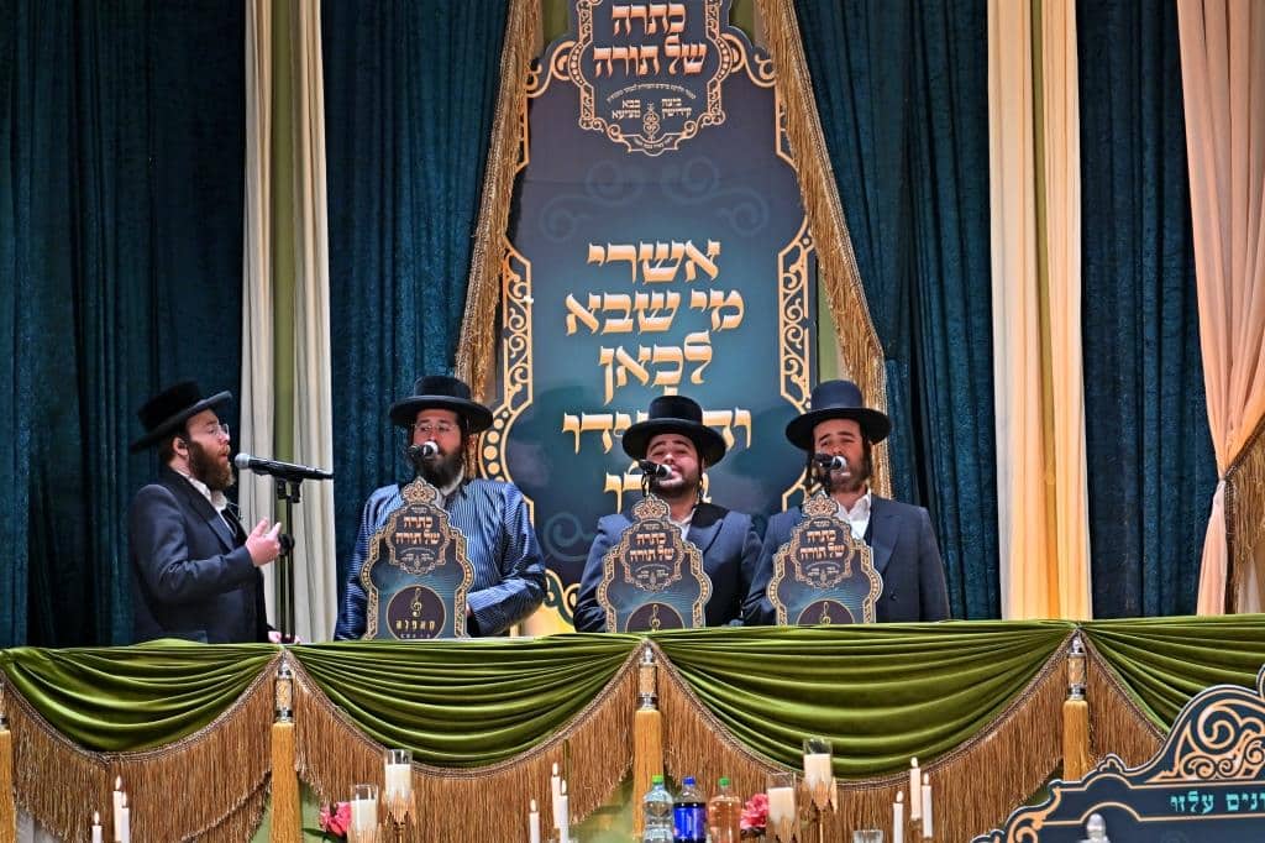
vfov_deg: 4.6
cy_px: 422
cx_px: 632
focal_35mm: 300
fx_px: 10538
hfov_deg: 6.9
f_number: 2.8
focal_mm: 200
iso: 500
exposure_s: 1/250
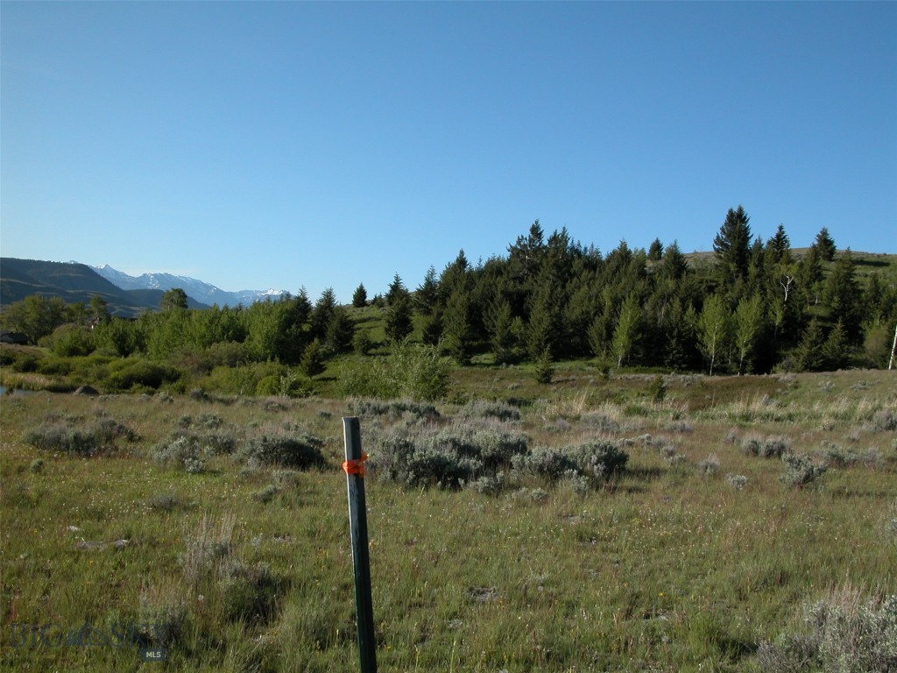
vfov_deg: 41.8
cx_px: 448
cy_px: 336
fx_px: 881
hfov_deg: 54.0
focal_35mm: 34
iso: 100
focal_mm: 8.9
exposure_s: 1/298
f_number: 6.3
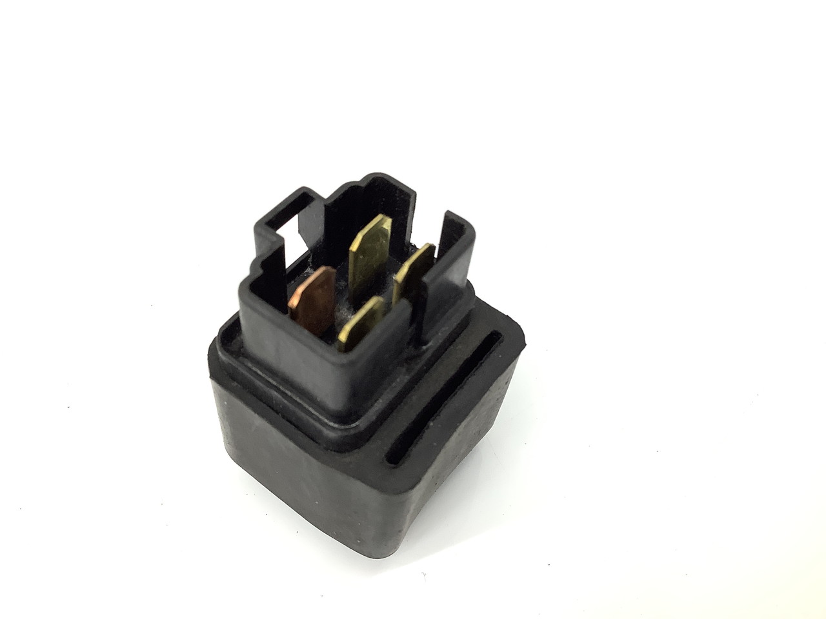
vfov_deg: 45.4
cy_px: 310
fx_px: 740
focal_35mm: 31
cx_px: 413
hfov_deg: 58.4
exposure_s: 1/120
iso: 80
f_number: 2.4
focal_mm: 3.3
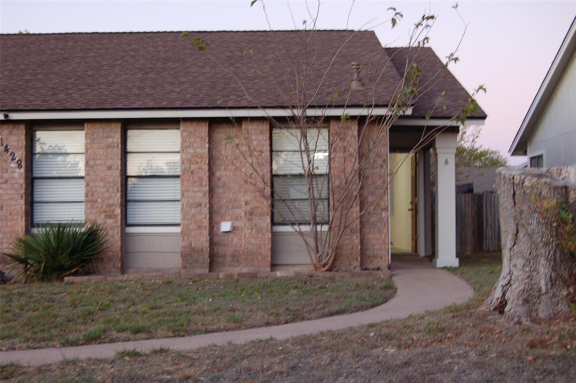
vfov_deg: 25.7
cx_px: 288
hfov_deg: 37.9
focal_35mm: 52
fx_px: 839
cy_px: 192
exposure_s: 1/20
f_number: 6.3
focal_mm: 35
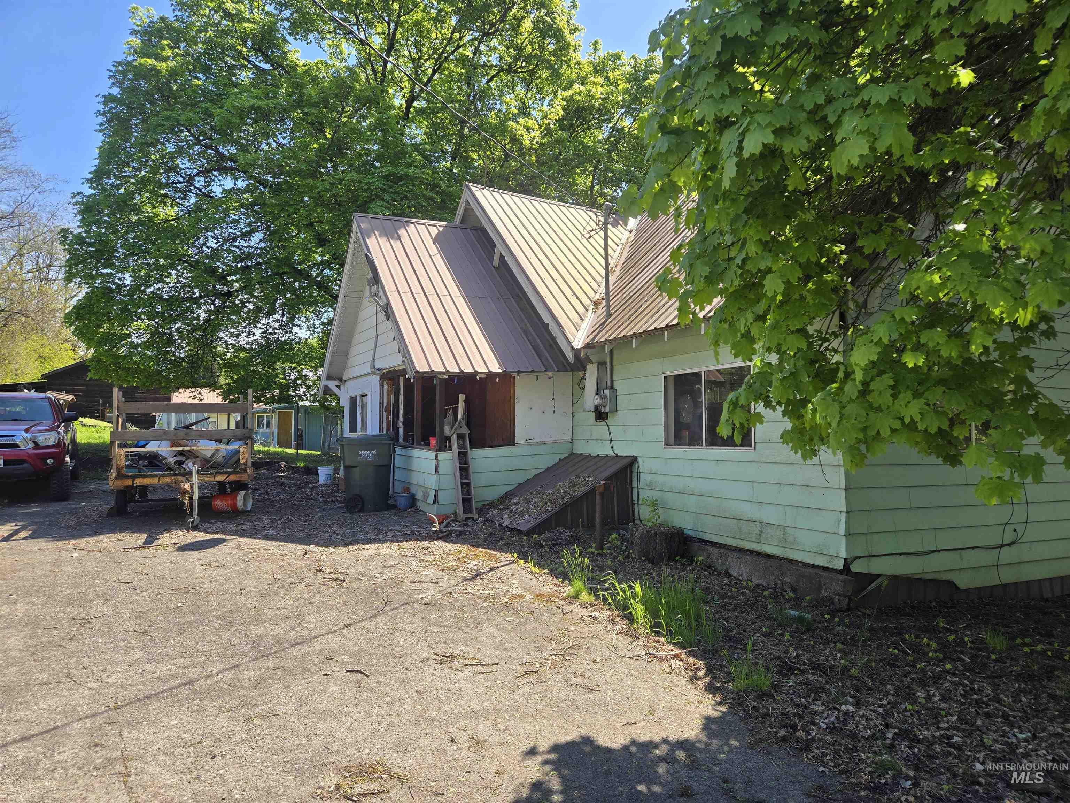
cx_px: 535
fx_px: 711
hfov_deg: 73.9
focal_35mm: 23
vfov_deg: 58.9
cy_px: 402
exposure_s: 1/850
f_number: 1.8
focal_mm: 5.4
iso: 25
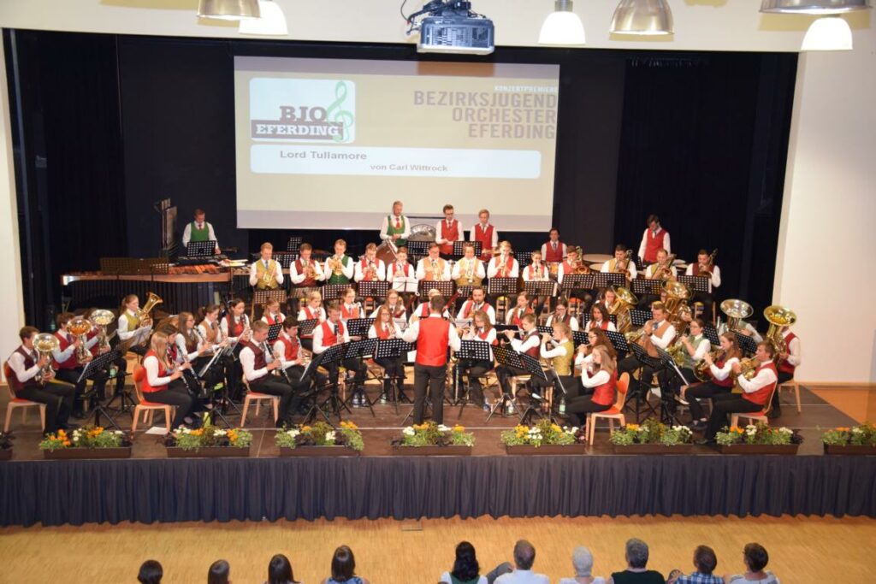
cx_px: 438
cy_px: 292
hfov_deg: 46.4
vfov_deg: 31.9
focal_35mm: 42
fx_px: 1022
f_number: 4
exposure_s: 1/60
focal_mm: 28
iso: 1600
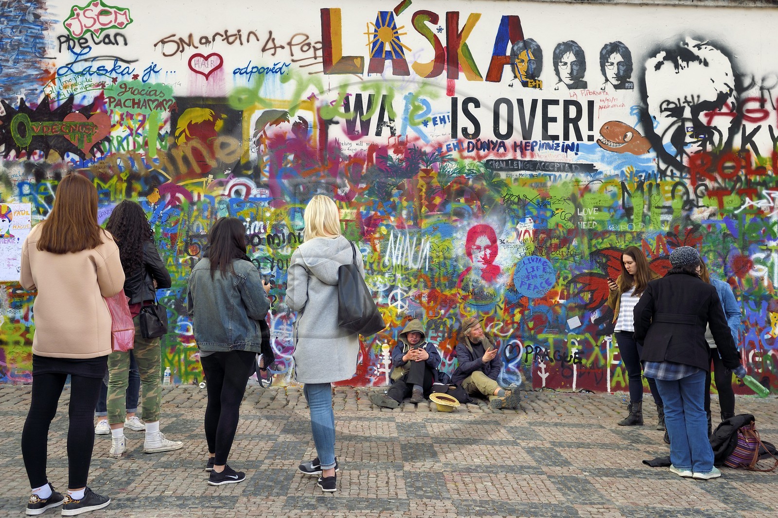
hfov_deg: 55.8
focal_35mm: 34
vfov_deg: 38.9
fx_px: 735
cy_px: 259
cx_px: 389
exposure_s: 1/200
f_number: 5
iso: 400
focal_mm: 34
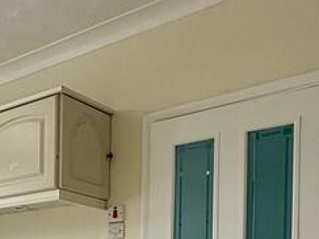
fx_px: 543
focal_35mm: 59
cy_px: 310
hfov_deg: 27.8
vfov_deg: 22.3
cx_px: -83
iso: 80
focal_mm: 2.22
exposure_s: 1/100
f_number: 2.2
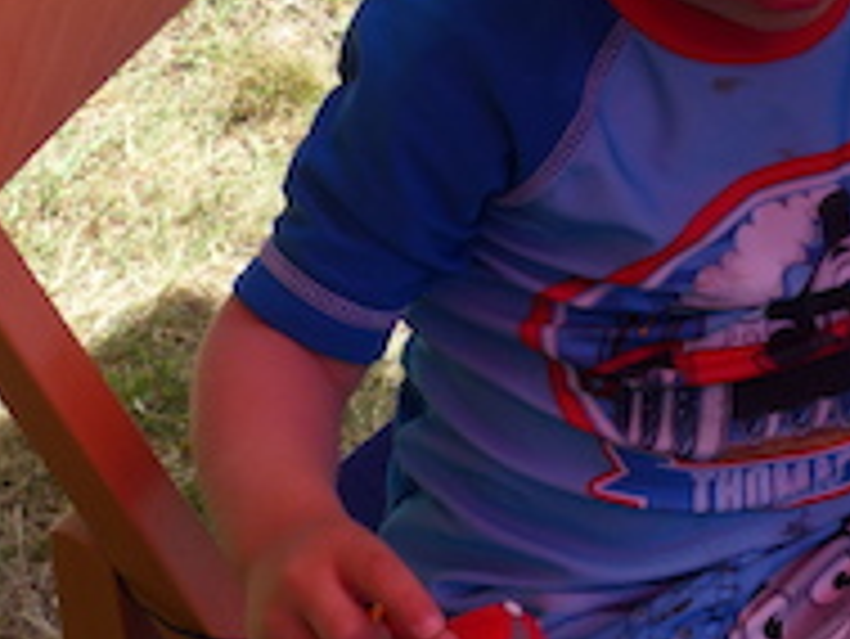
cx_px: 983
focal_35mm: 152
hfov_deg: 12.7
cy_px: -68
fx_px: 3735
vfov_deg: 9.7
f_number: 3.5
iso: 100
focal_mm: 9.8
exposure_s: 1/125
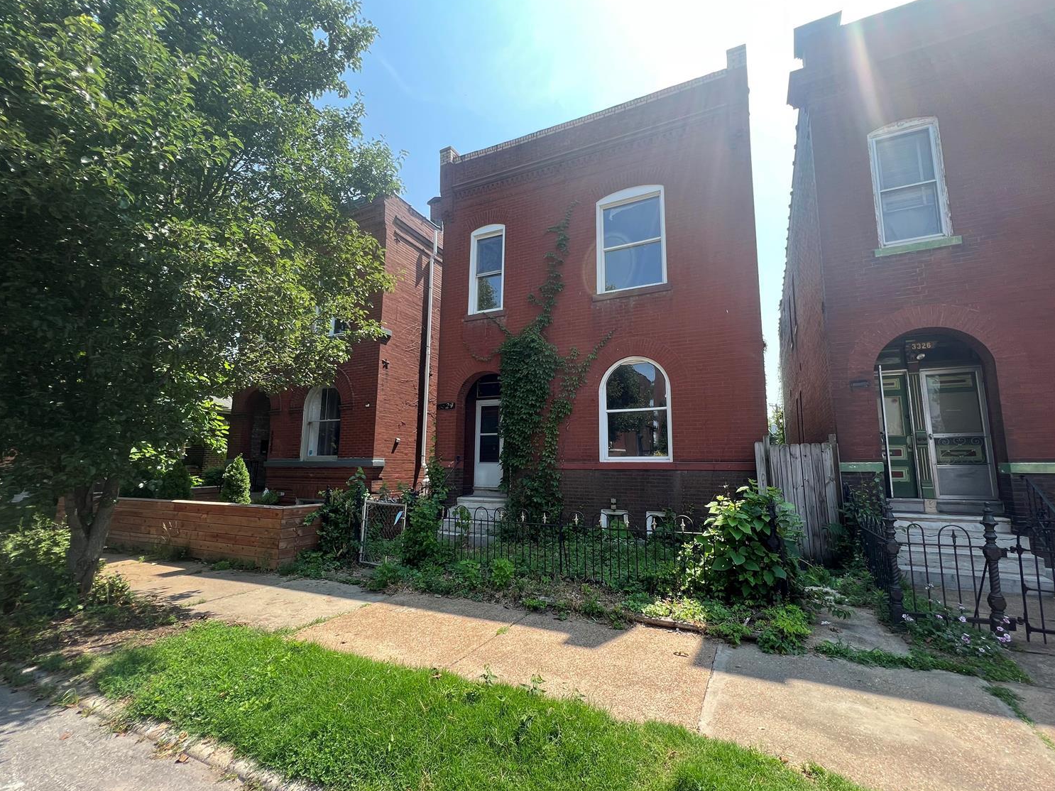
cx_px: 554
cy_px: 405
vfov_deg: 85.6
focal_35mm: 14
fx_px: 427
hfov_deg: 102.0
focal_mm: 1.57
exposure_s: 1/404
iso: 32
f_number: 1.8
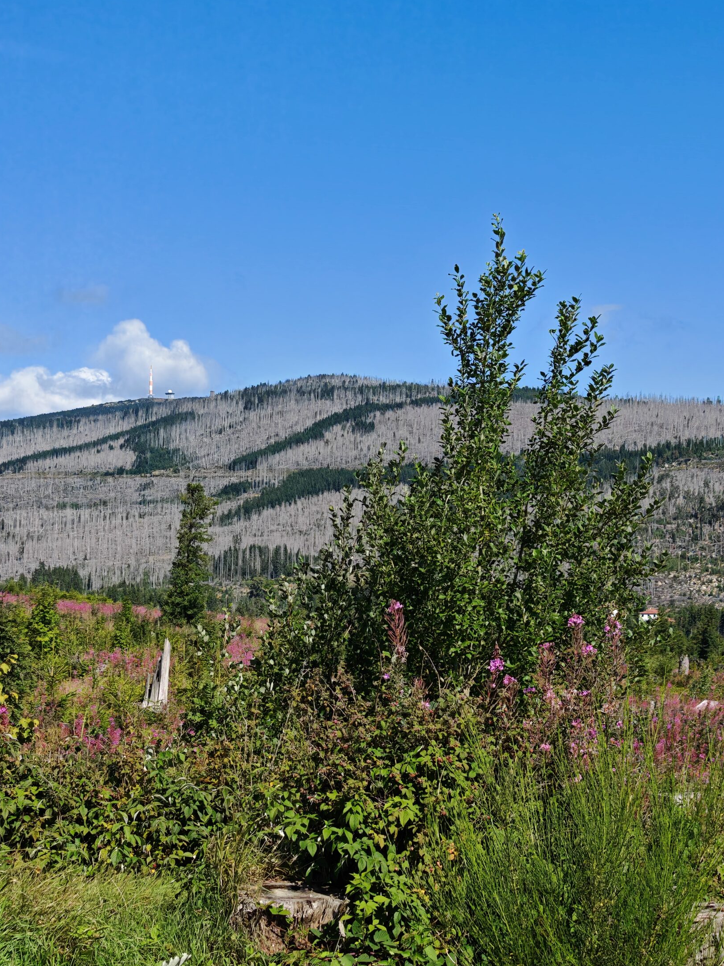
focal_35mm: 67
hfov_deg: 21.9
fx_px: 1869
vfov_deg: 28.9
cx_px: 420
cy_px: 402
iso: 50
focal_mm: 6.83
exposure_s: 1/2600
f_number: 2
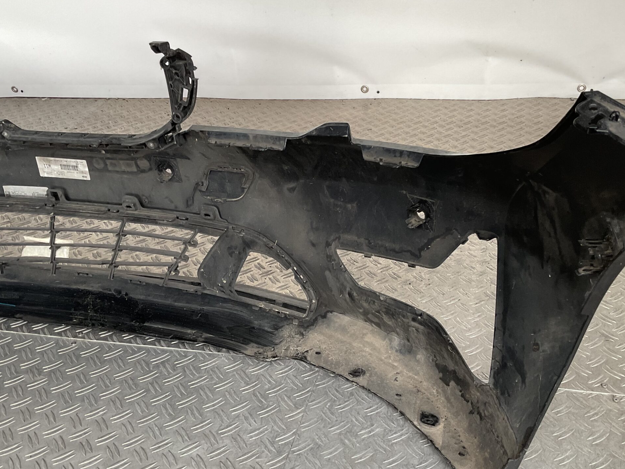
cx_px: 318
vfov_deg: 36.7
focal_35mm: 39
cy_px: 270
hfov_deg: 47.9
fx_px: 704
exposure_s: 1/100
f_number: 1.8
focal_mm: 3
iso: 50
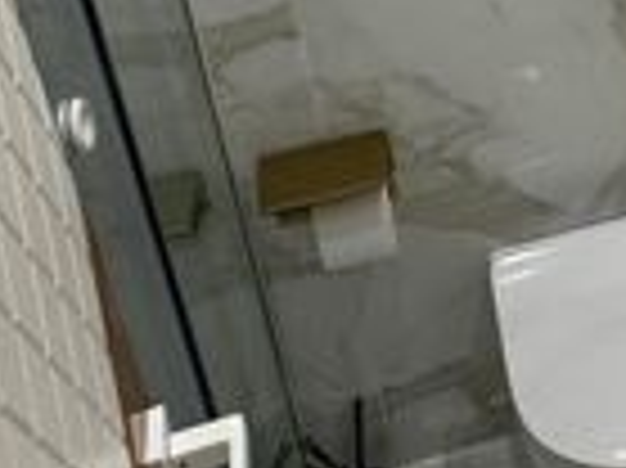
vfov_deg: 19.3
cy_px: -117
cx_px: 957
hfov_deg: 22.3
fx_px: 1283
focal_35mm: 71
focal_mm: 2.22
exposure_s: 1/100
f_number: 2.2
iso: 125
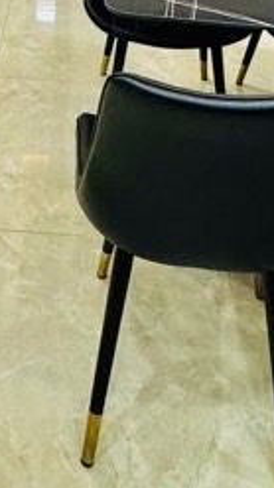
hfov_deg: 18.9
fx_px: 816
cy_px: -205
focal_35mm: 63
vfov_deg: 26.3
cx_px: 57
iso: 250
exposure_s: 1/100
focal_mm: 2.22
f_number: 2.2
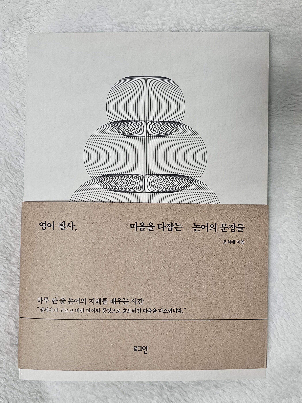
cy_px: 202
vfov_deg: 73.9
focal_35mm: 23
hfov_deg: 58.9
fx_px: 267
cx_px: 151
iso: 200
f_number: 1.7
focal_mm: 6.3
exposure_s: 1/120
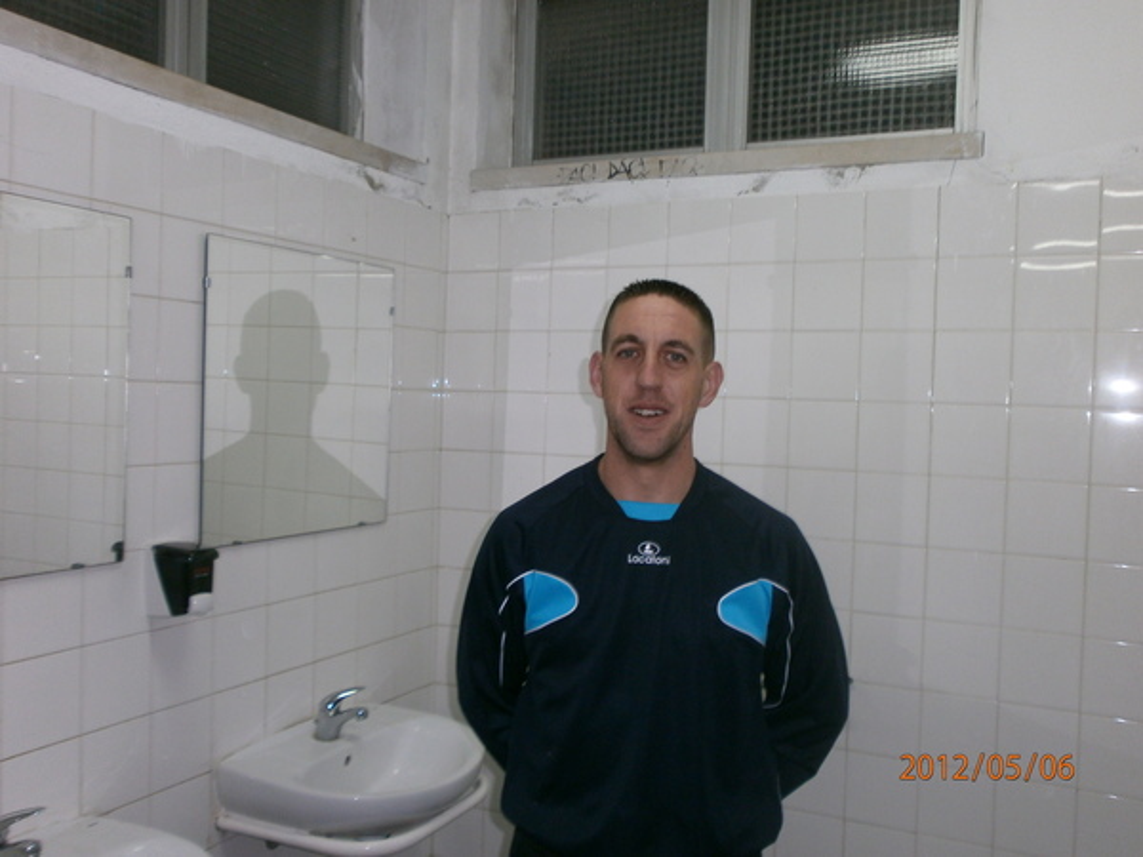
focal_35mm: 32
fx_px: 1057
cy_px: 428
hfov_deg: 56.8
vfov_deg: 44.2
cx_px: 572
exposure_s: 1/30
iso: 125
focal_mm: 5.8
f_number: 3.1
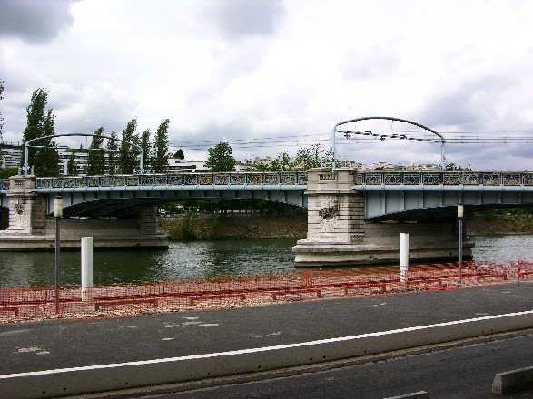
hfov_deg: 52.6
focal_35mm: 35
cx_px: 266
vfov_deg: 40.7
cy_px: 200
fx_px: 539
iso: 50
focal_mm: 8.9
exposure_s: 1/138
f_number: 8
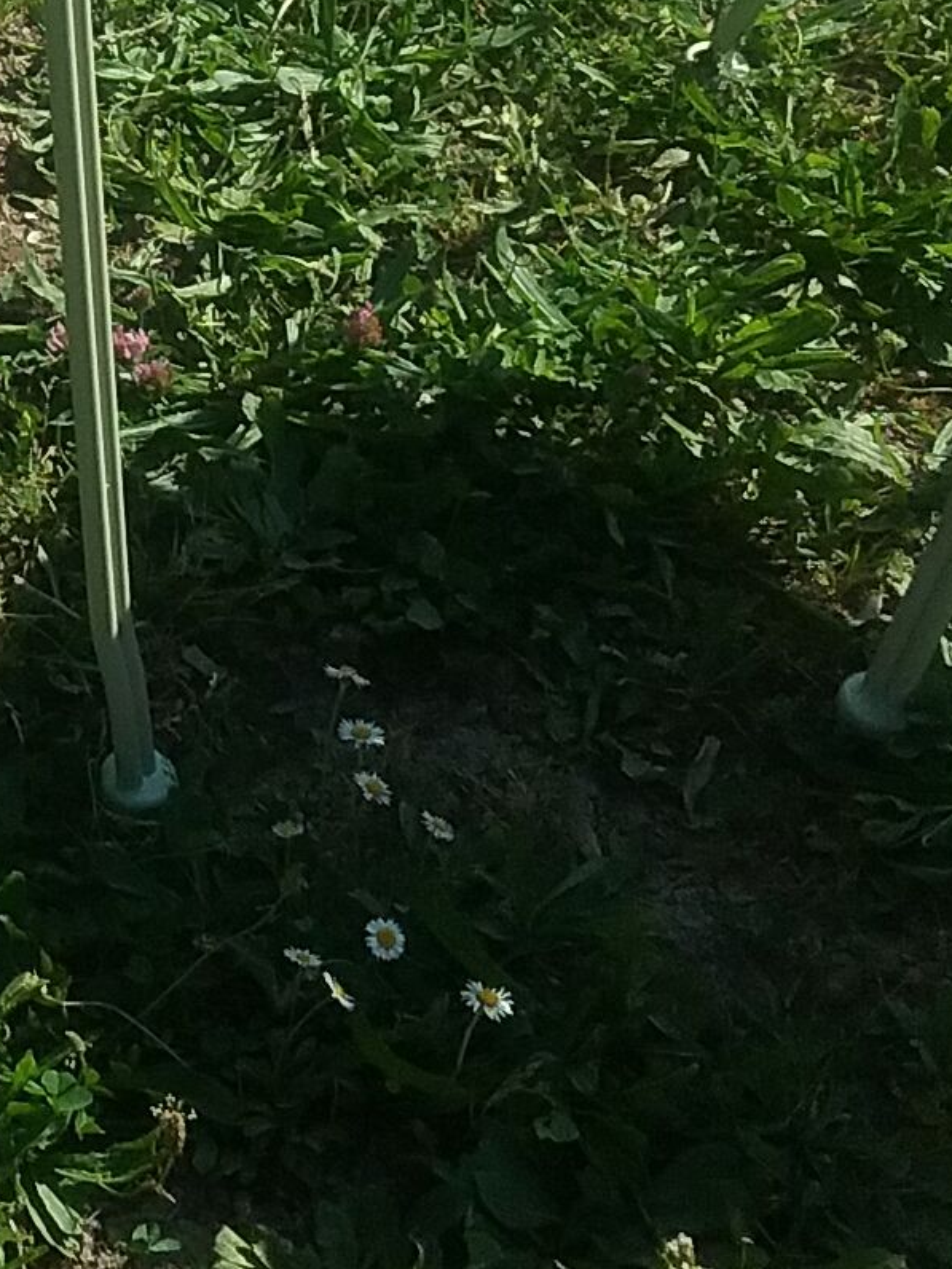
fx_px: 3704
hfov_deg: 14.0
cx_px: -335
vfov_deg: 19.0
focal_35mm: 101
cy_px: 45
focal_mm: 3.3
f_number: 2.2
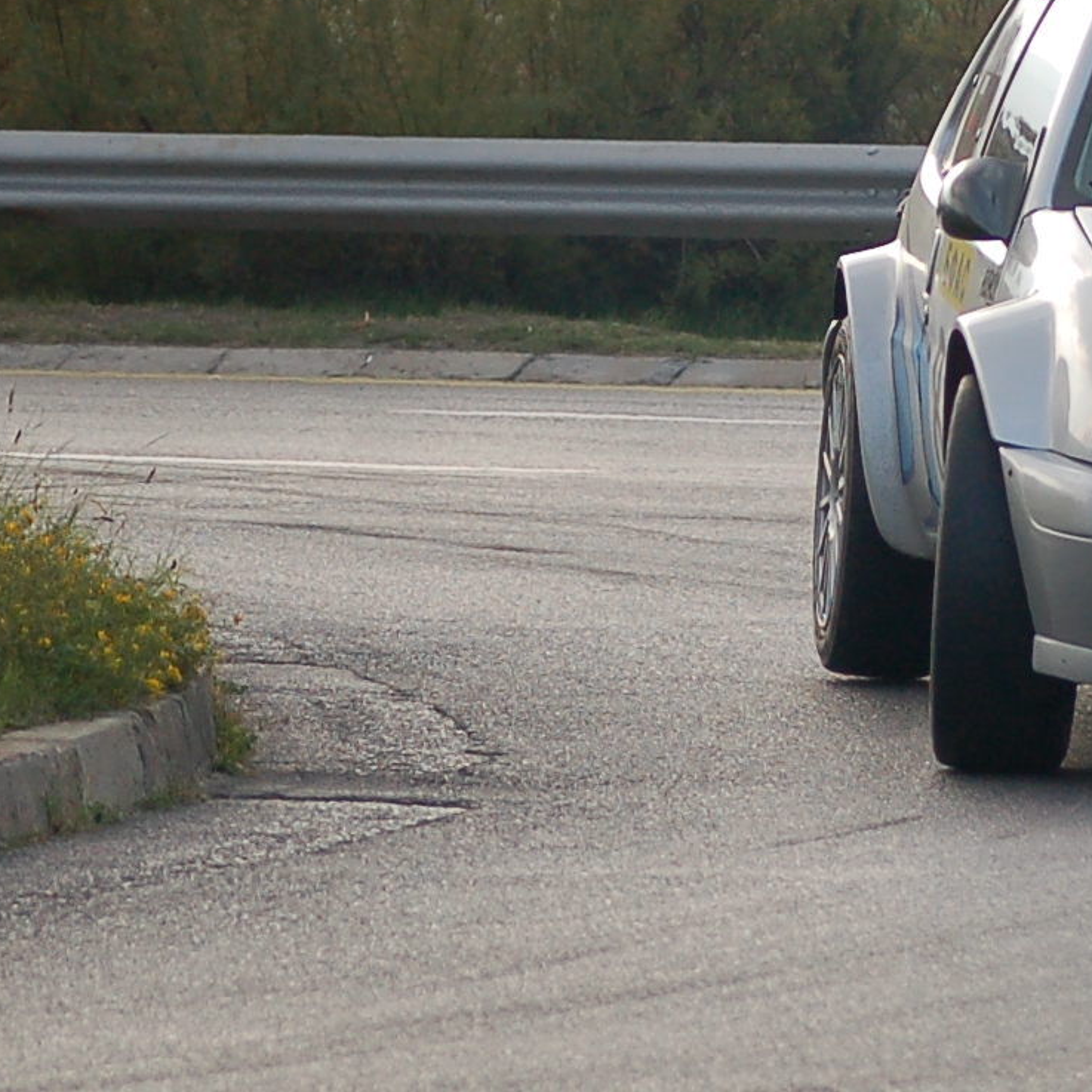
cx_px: 1368
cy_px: 120
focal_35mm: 416
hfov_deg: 4.2
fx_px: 14847
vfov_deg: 4.2
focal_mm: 80
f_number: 4.5
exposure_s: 1/1000
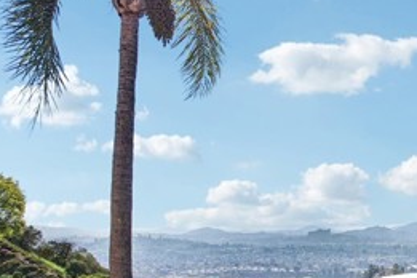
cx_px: 398
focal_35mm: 54
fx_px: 625
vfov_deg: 25.1
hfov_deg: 34.2
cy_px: 150
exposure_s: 1/3000
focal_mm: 8.4
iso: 120
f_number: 2.8
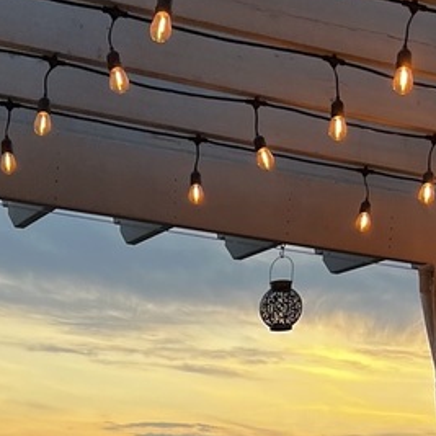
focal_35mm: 93
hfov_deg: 18.6
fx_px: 1325
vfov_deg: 16.7
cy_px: 678
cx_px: 108
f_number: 1.5
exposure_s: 1/120
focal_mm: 5.7
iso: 80
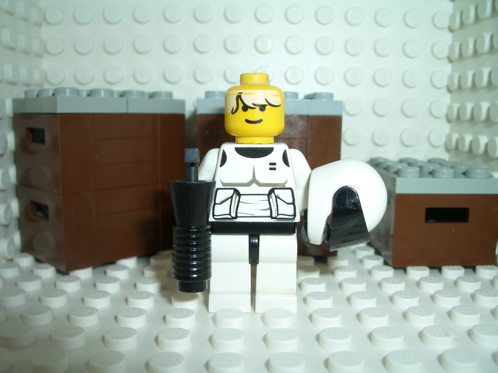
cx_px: 249
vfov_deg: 40.7
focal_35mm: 35
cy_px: 186
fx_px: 504
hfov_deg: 52.6
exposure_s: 1/60
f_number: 4.3
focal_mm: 5.8
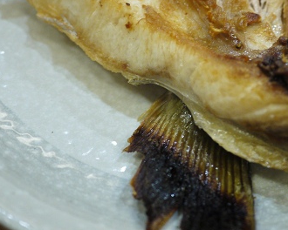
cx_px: 236
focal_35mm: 53
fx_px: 452
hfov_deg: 34.2
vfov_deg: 28.1
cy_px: 52
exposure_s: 1/40
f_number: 2.5
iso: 400
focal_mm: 14
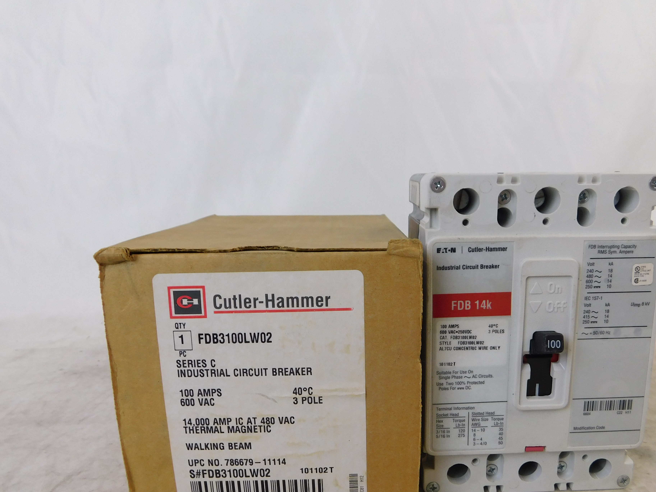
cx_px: 371
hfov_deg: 61.4
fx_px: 550
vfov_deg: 47.8
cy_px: 309
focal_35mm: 29
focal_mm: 4
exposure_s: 1/50
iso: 125
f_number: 3
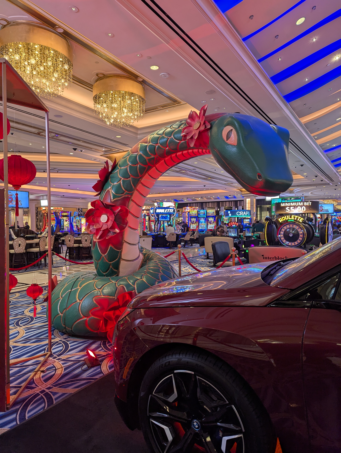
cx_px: 170
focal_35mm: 24
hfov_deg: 56.9
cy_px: 226
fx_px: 314
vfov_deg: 71.5
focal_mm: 6.81
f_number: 1.85
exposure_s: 1/30
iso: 42
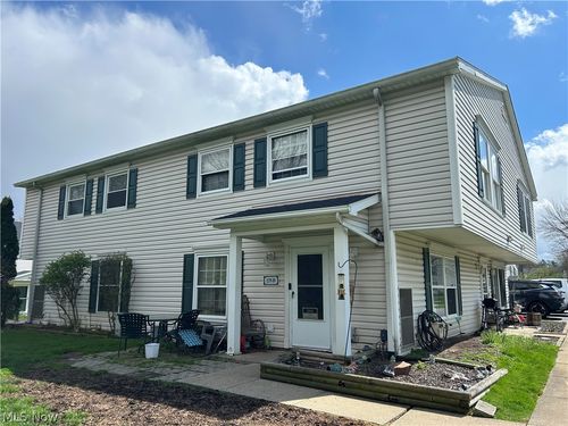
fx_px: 427
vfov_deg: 53.1
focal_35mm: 26
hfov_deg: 67.3
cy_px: 213
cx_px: 284
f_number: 1.5
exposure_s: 1/5076
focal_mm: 5.7
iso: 50
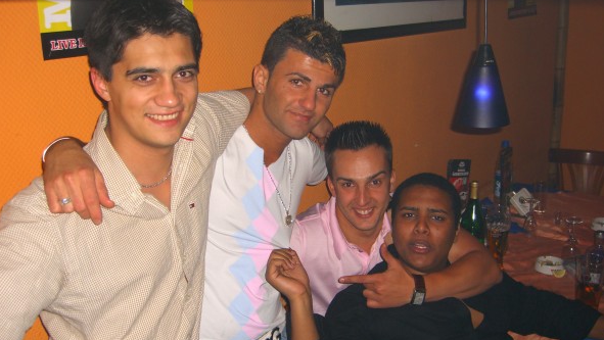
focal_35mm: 42
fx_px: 673
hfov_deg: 48.3
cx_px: 304
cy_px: 197
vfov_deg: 28.3
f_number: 2.8
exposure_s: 1/60
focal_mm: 7.9
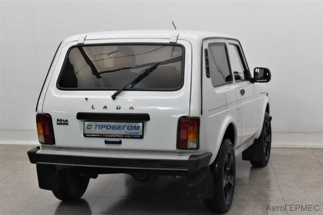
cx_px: 162
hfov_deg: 28.1
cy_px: 108
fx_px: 646
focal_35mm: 72
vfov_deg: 18.9
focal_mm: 48
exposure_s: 1/50
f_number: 8
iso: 800
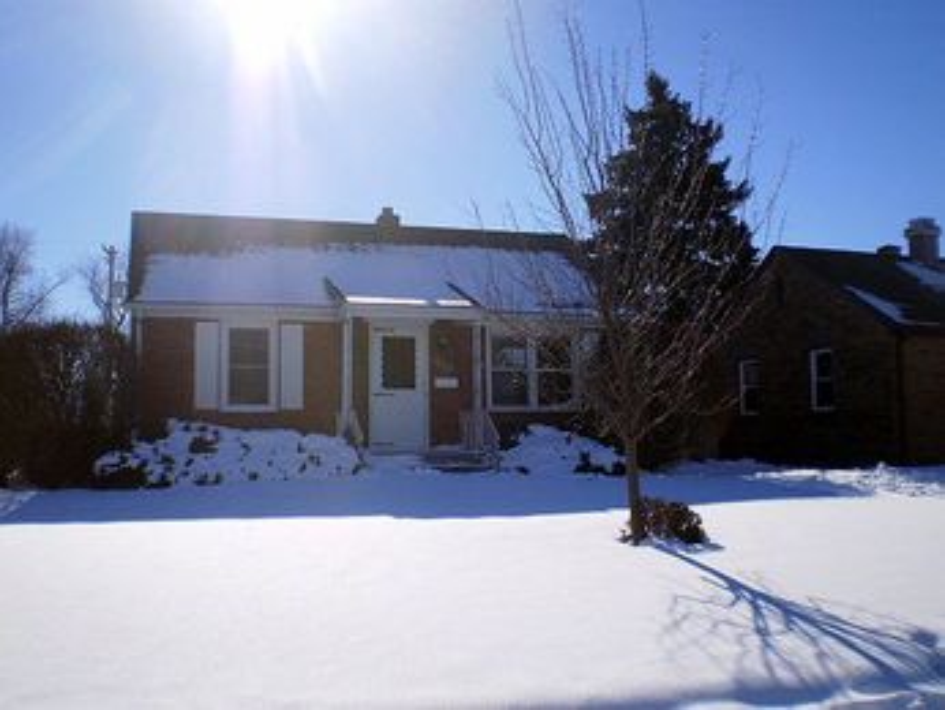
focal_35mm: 36
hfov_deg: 51.3
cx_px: 472
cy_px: 355
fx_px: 983
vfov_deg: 39.7
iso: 64
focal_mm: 6.3
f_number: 4.6
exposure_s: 1/2000
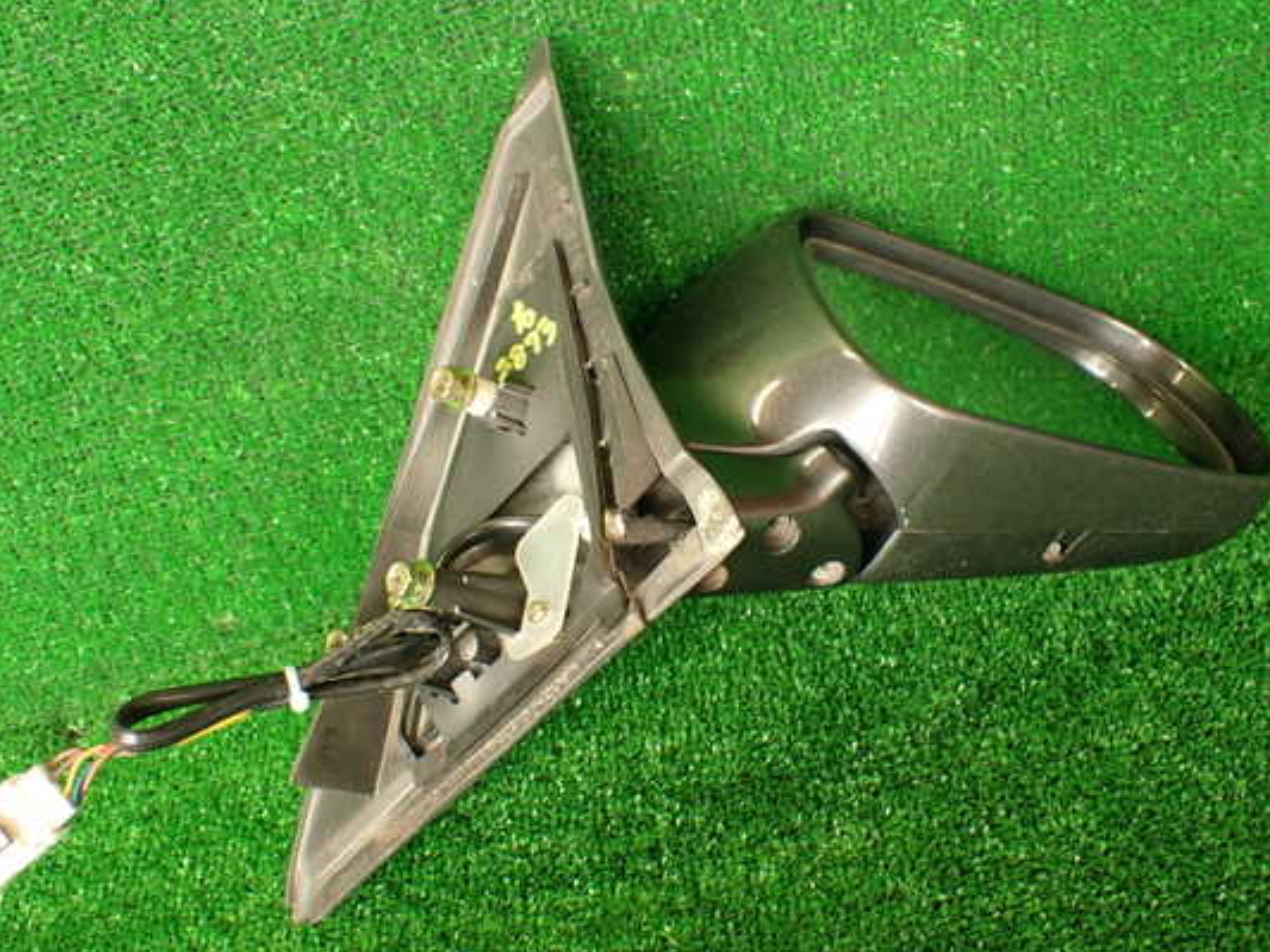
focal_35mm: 36
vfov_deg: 39.7
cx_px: 617
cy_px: 478
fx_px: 1321
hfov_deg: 51.3
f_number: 2.4
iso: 200
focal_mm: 5.79
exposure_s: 1/50
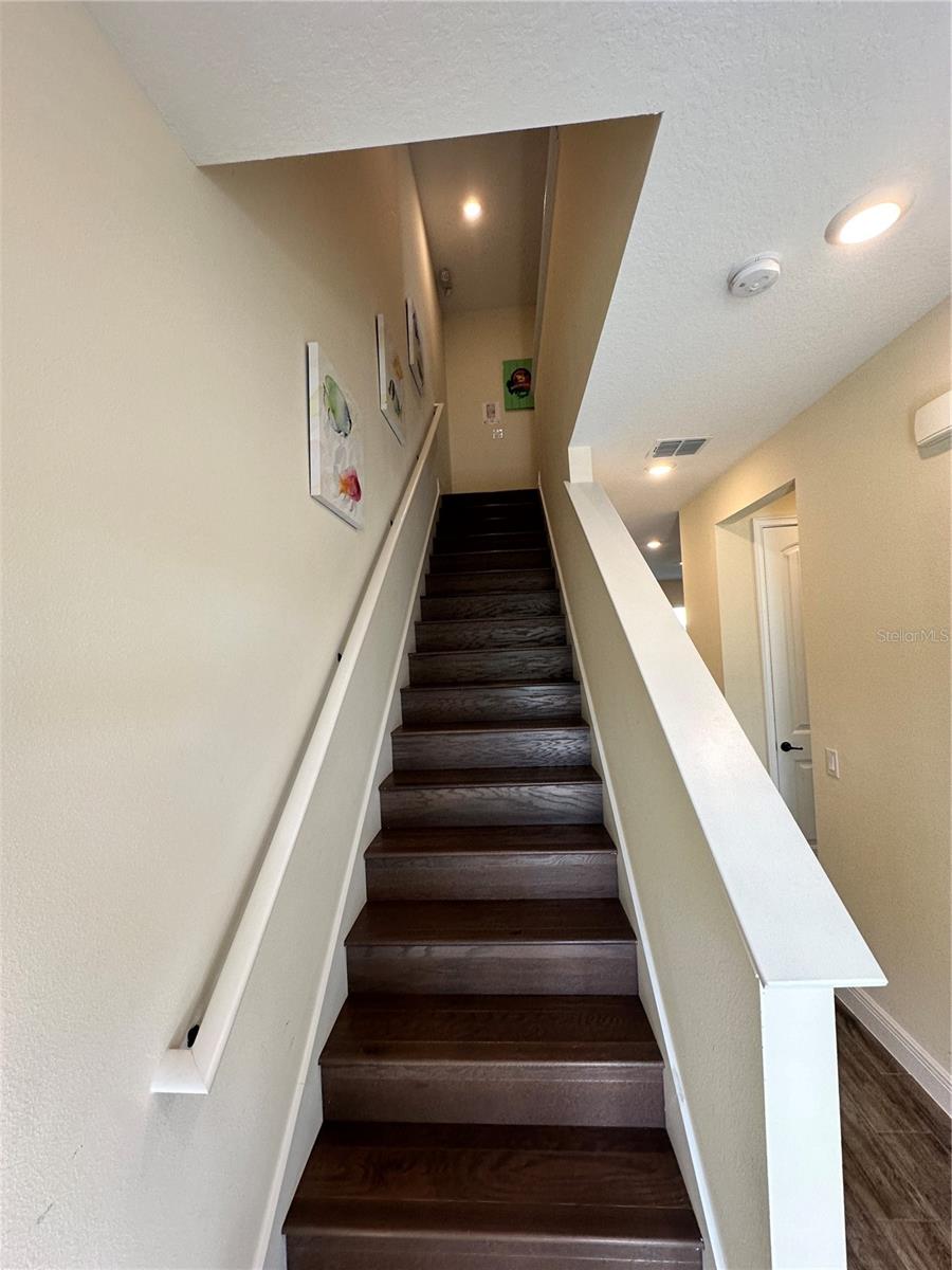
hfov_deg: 85.7
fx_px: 513
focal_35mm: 14
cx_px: 476
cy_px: 635
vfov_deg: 102.1
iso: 160
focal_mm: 2.22
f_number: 2.2
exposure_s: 1/120
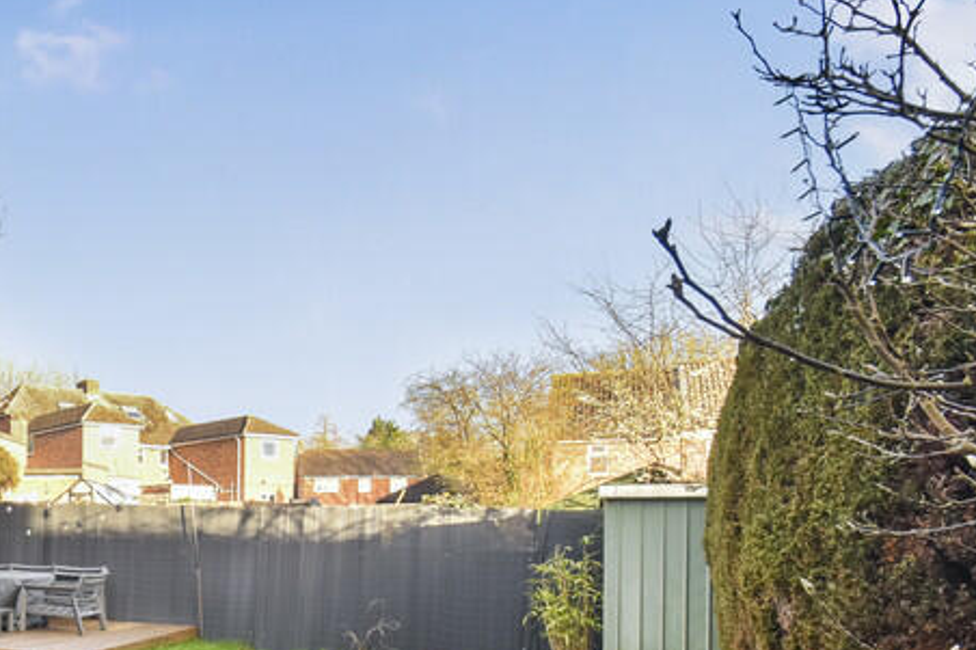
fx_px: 921
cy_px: 435
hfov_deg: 44.8
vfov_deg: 38.4
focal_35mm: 34
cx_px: -56
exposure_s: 1/80
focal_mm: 10
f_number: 9
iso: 400
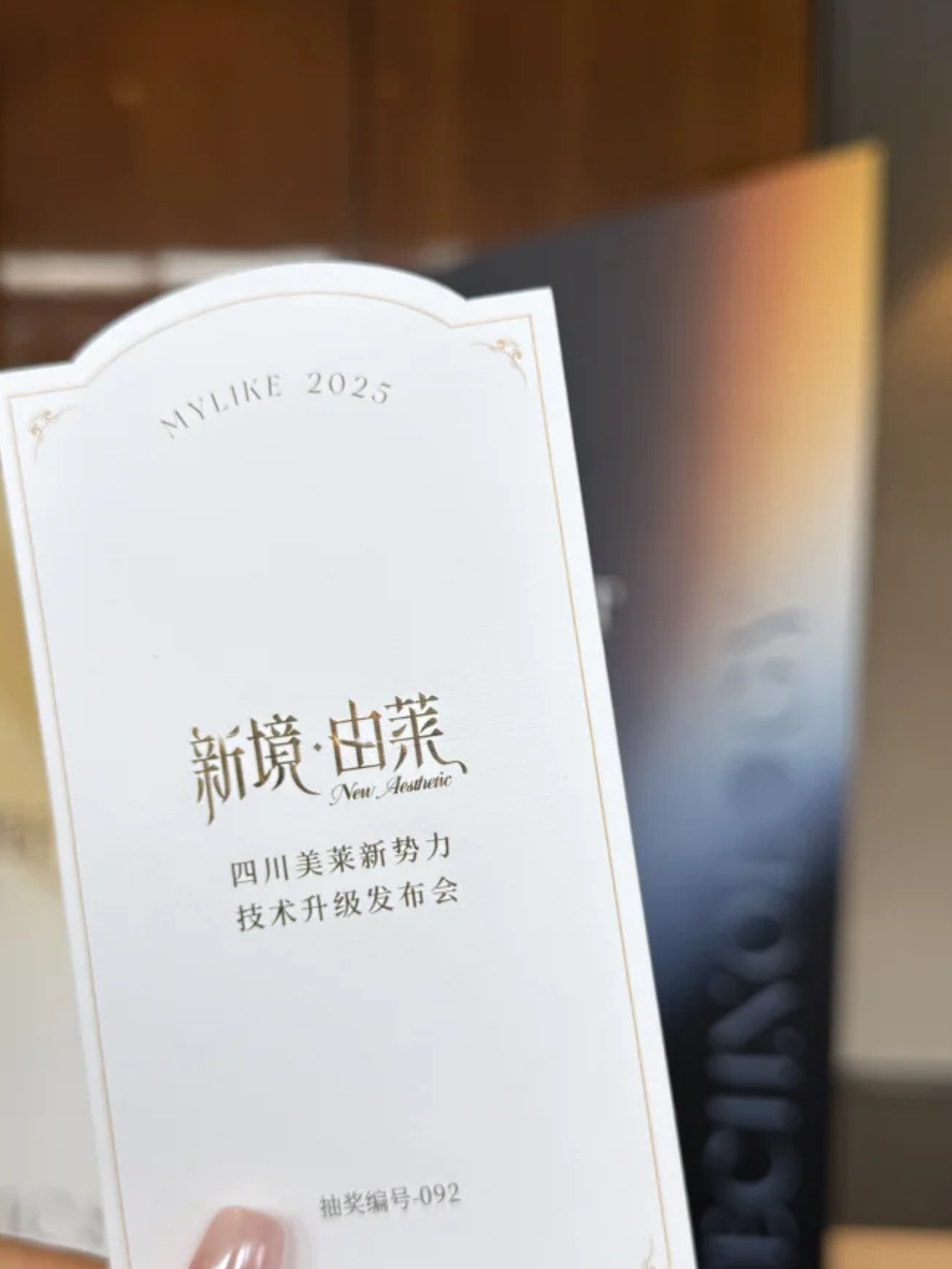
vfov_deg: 46.7
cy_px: 718
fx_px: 1467
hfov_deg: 36.0
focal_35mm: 40
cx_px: 451
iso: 64
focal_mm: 6.76
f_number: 1.78
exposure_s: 1/183
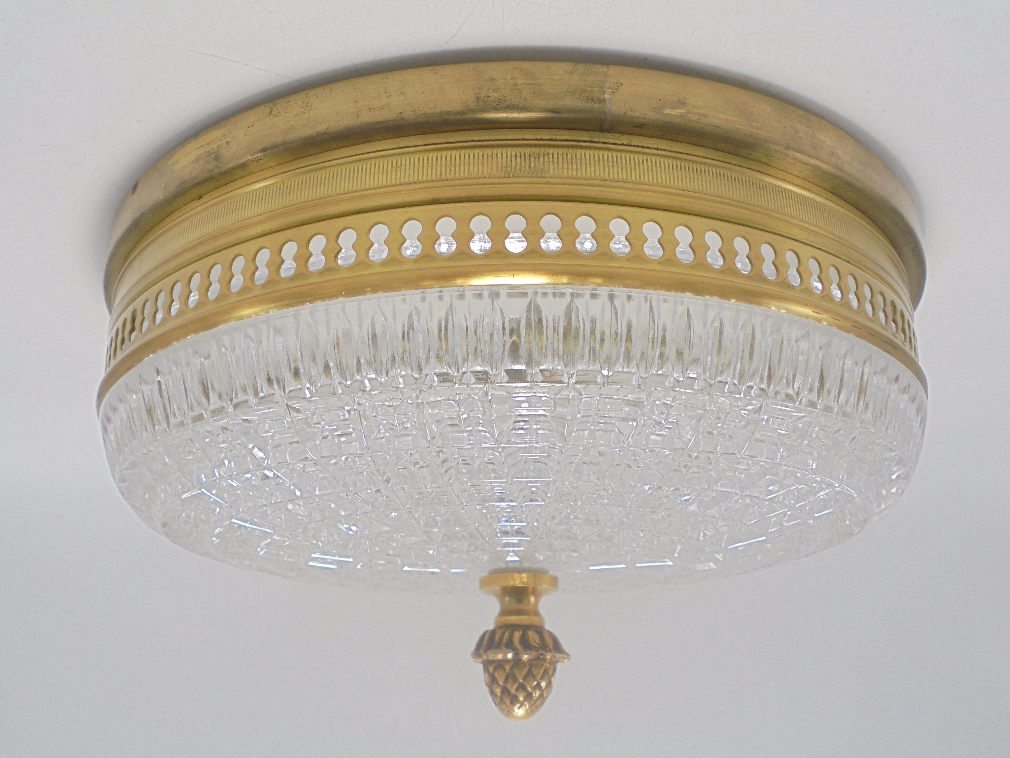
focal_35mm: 34
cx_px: 505
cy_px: 379
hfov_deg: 54.0
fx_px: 992
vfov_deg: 41.8
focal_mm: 6.1
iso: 100
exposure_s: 1/50
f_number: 4
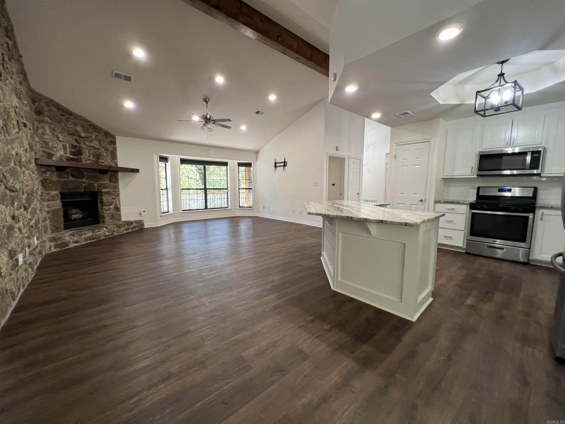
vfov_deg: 89.9
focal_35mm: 13
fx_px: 212
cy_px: 212
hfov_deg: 106.2
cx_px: 282
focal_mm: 1.57
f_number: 1.8
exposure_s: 1/120
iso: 200
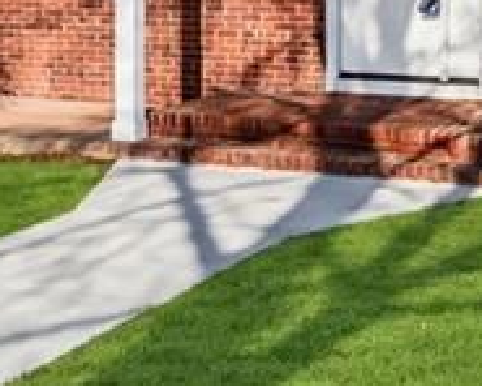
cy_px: -55
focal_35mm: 83
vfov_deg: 17.8
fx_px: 1184
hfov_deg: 23.0
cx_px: 268
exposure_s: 1/1600
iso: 250
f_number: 8
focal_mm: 16
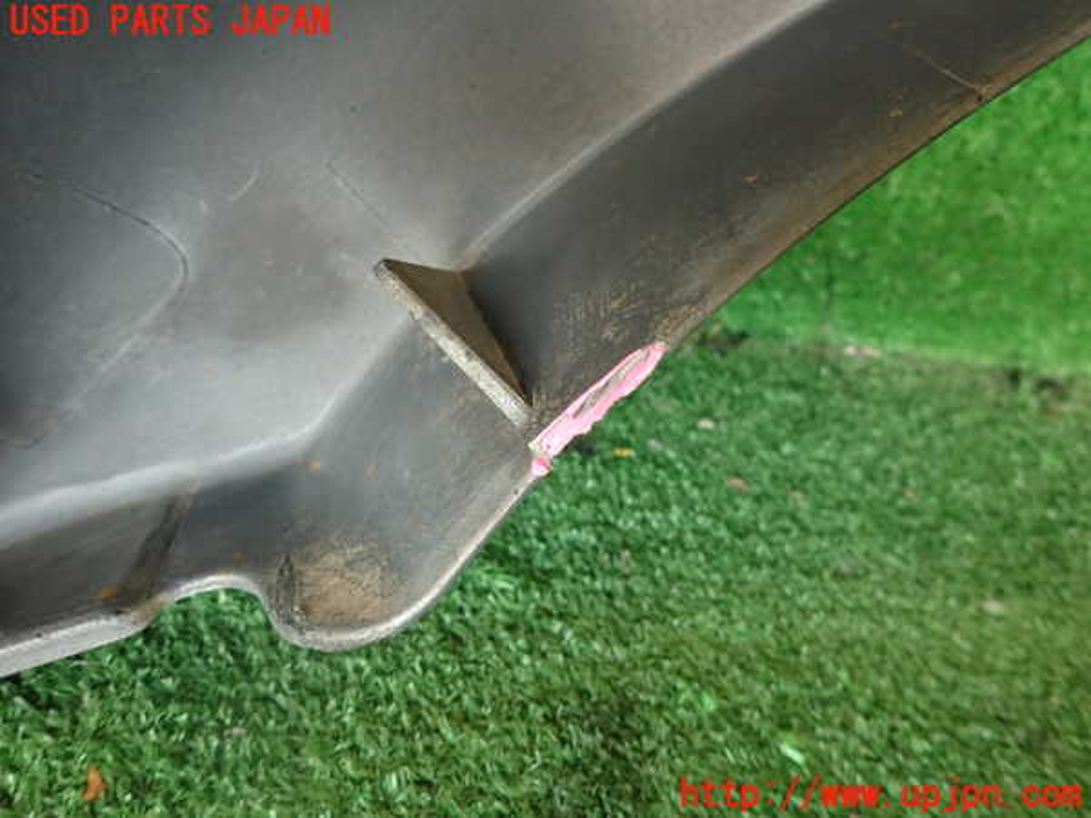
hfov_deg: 69.4
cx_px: 546
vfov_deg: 54.9
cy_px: 409
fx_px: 788
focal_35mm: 25
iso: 200
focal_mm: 4.5
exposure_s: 1/50
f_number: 2
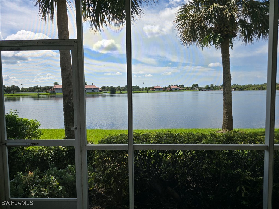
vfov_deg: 58.9
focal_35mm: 23
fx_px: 185
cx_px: 140
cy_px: 104
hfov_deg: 73.9
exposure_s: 1/497
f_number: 1.7
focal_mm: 6.3
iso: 12
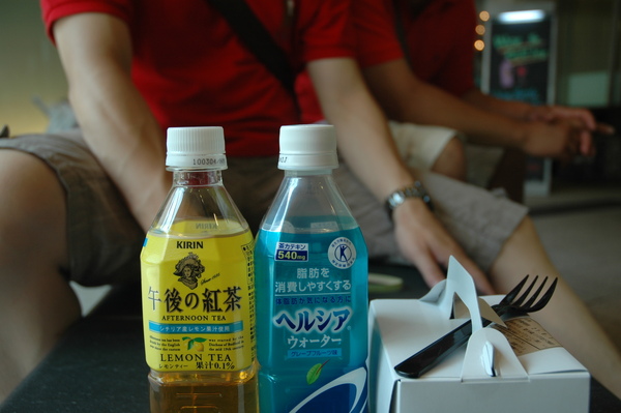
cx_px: 310
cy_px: 206
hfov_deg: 51.3
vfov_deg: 35.4
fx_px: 646
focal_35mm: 38
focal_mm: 25
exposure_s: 1/80
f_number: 4.5
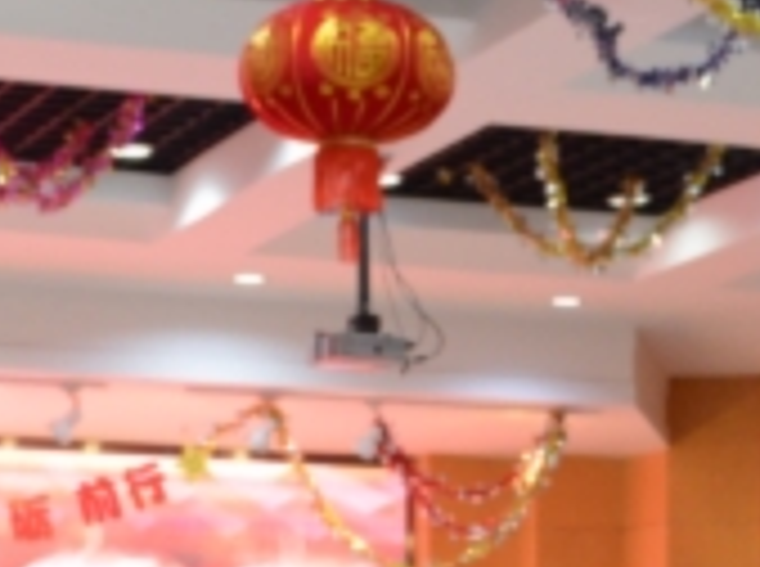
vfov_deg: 9.9
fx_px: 3001
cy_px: 1192
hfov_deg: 14.4
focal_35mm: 137
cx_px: 477
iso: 2000
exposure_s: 1/80
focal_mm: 24
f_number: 4.5
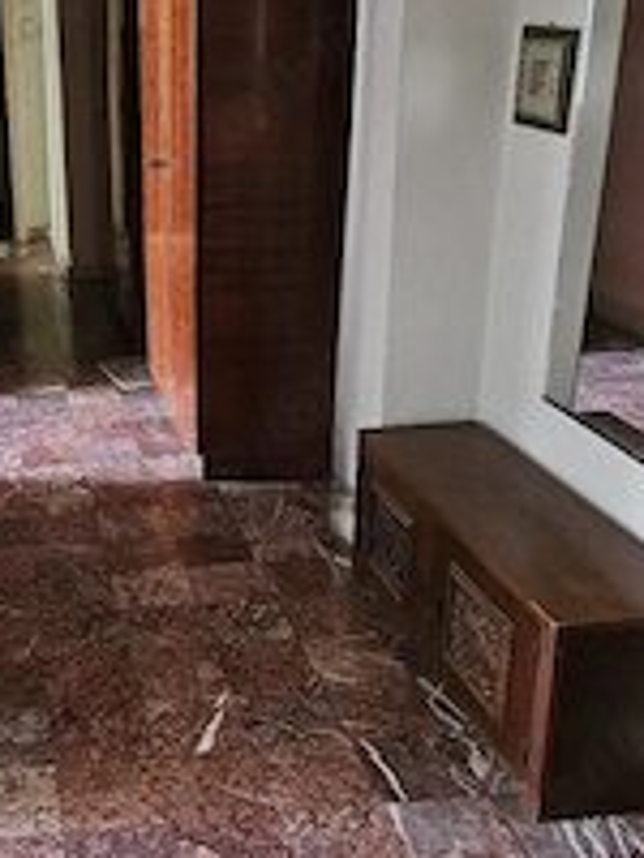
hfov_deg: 30.5
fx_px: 1141
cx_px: 99
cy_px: 429
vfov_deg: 41.2
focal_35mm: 46
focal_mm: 5.4
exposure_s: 1/25.1
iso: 1250
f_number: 1.8
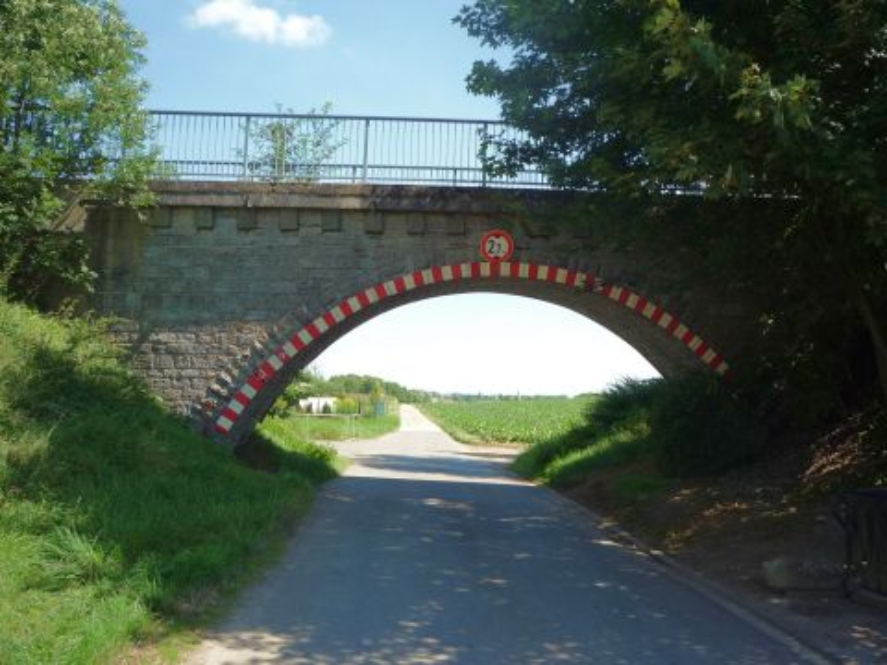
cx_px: 444
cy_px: 332
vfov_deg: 44.2
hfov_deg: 56.8
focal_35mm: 32
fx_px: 820
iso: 100
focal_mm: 5.2
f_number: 4
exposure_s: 1/250
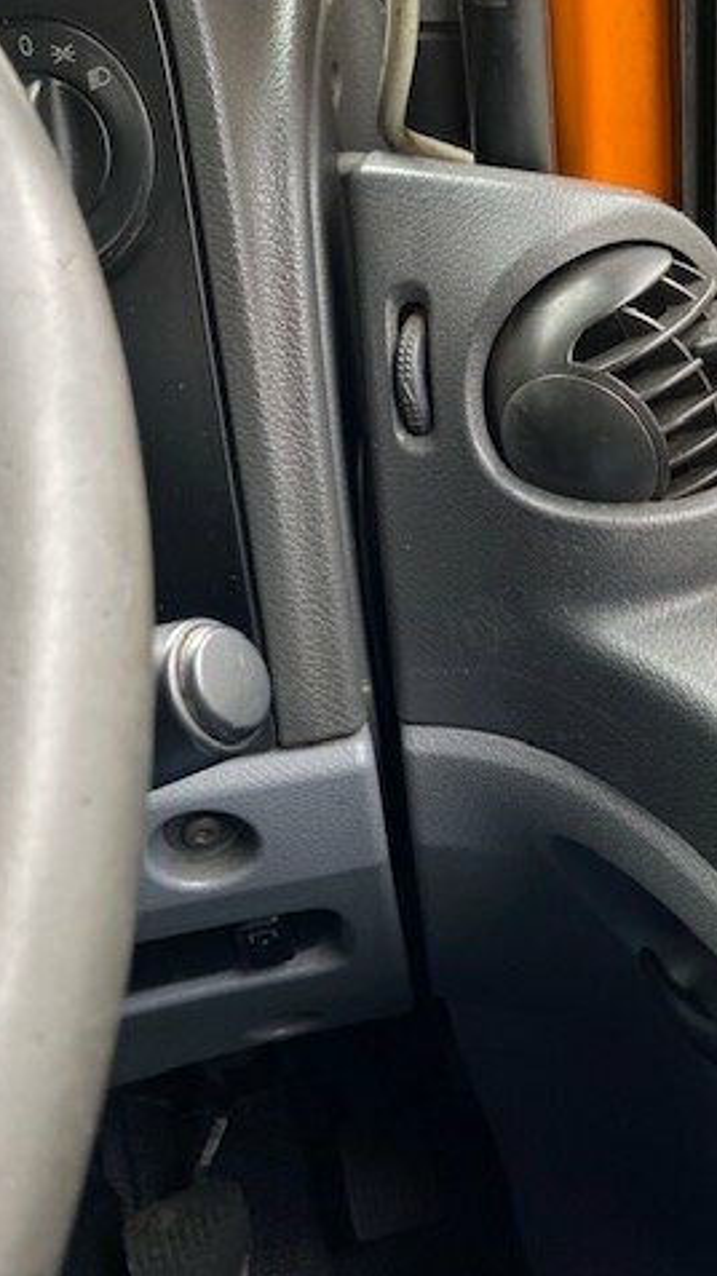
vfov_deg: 52.8
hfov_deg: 30.1
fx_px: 1286
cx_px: 610
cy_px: 637
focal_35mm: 38
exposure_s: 1/121
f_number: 1.8
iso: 40
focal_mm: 4.25
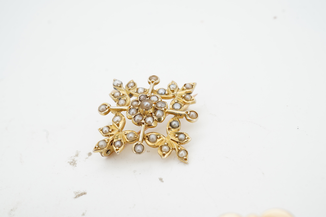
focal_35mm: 45
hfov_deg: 43.6
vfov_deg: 29.9
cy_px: 108
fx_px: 407
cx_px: 163
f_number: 22
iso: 160
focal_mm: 30
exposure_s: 1/80
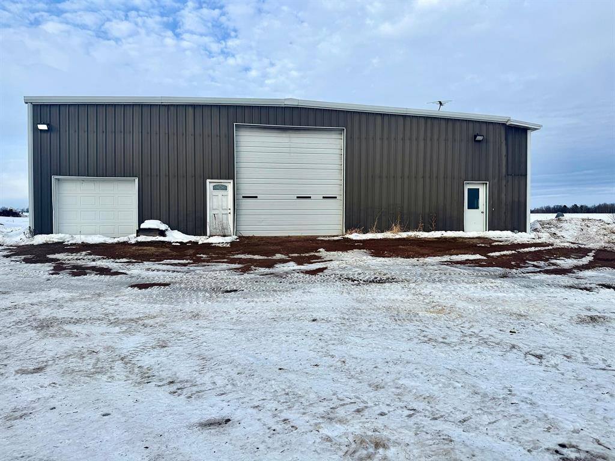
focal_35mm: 24
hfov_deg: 71.6
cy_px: 230
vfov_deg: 56.8
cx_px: 308
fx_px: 426
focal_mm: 6.76
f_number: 1.78
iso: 80
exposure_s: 1/3279
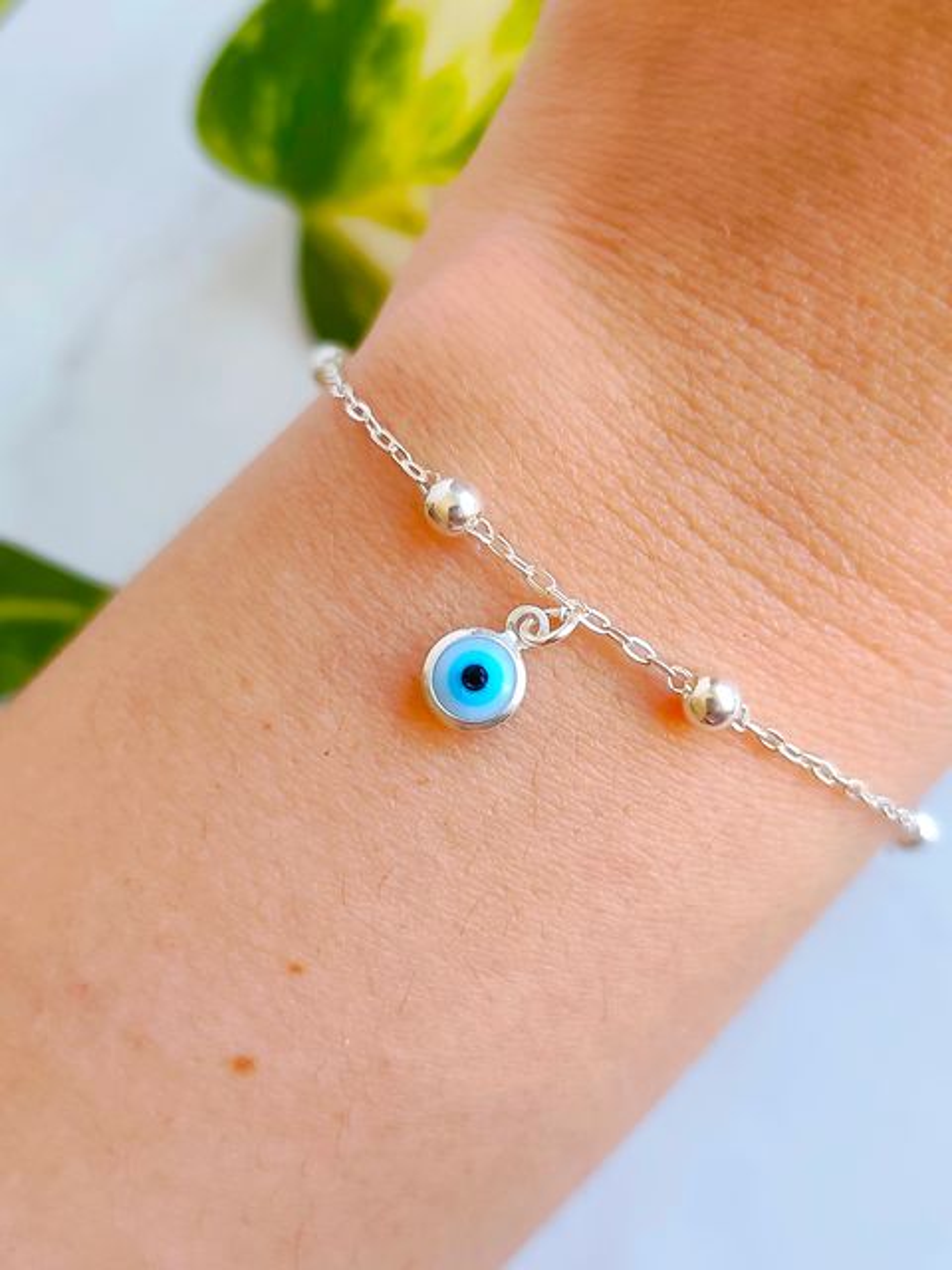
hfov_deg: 31.5
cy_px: 635
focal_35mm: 46
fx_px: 1687
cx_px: 476
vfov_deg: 41.2
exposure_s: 1/100
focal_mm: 6.19
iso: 200
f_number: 1.65
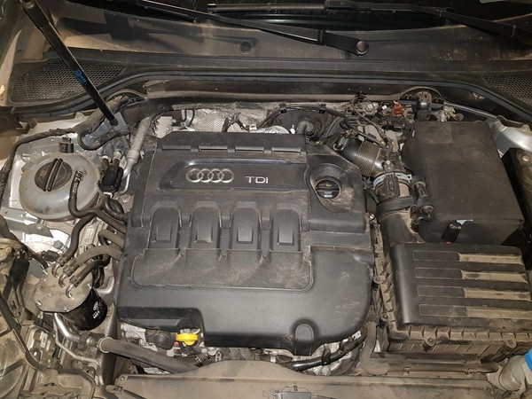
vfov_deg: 53.1
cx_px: 266
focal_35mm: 26
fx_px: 400
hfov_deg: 67.3
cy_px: 200
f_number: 1.7
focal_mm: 4.2
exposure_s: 1/10
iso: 125
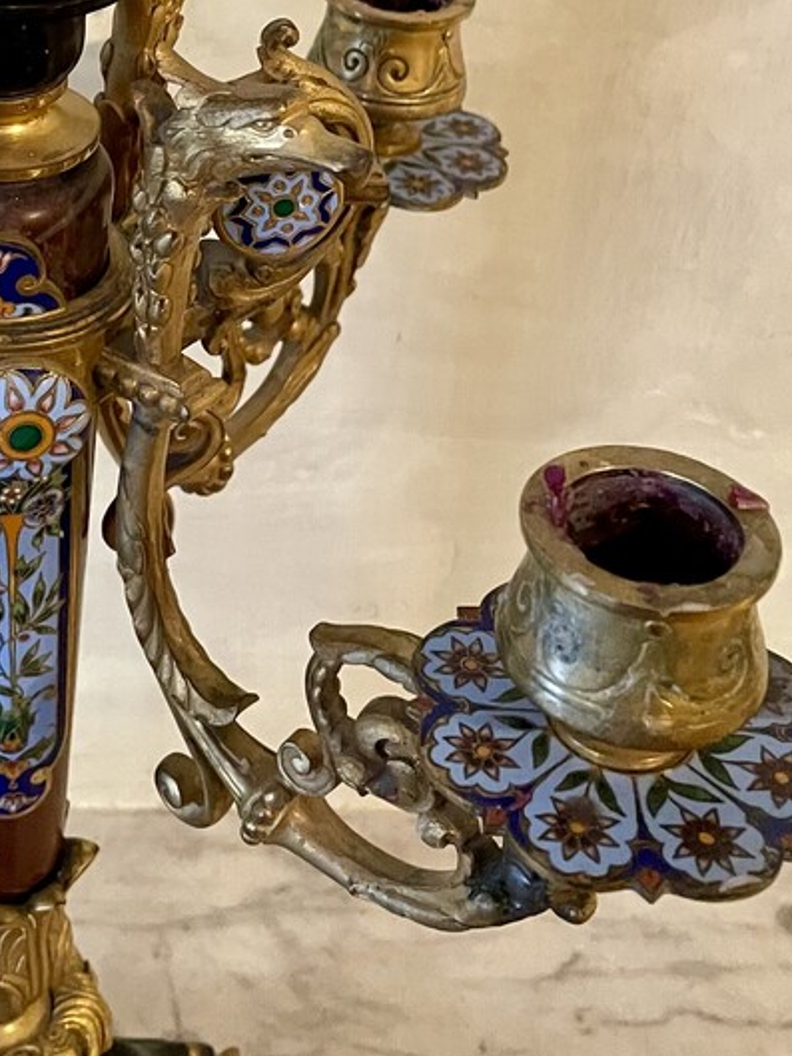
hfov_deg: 23.7
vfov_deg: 31.4
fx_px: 1799
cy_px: 142
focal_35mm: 59
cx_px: -6
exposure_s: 1/33
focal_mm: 4.2
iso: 500
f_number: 1.6
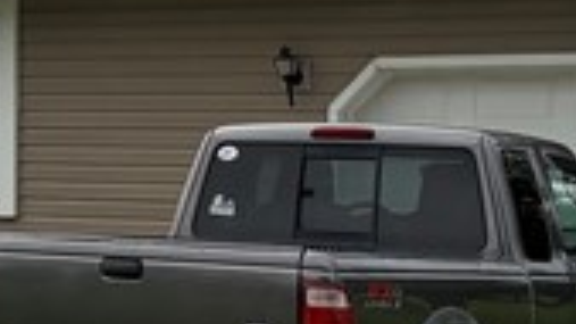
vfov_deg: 7.0
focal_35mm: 172
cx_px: -95
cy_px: -10
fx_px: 2627
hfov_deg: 12.3
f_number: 1.6
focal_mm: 5.96
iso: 50
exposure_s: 1/3623
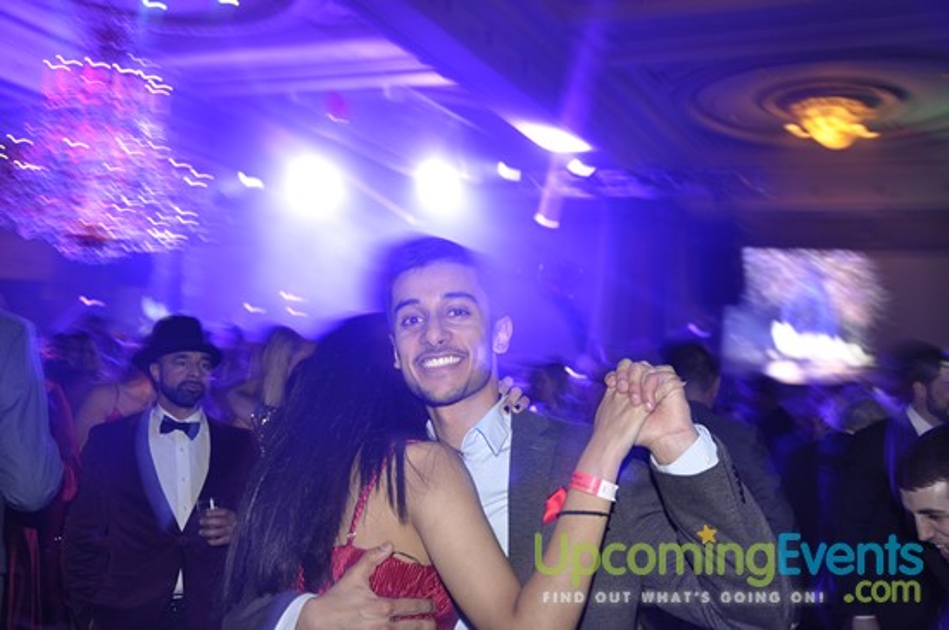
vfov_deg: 34.1
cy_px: 315
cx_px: 474
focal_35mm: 39
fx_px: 1027
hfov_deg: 49.6
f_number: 5
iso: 400
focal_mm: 26
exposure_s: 1/4
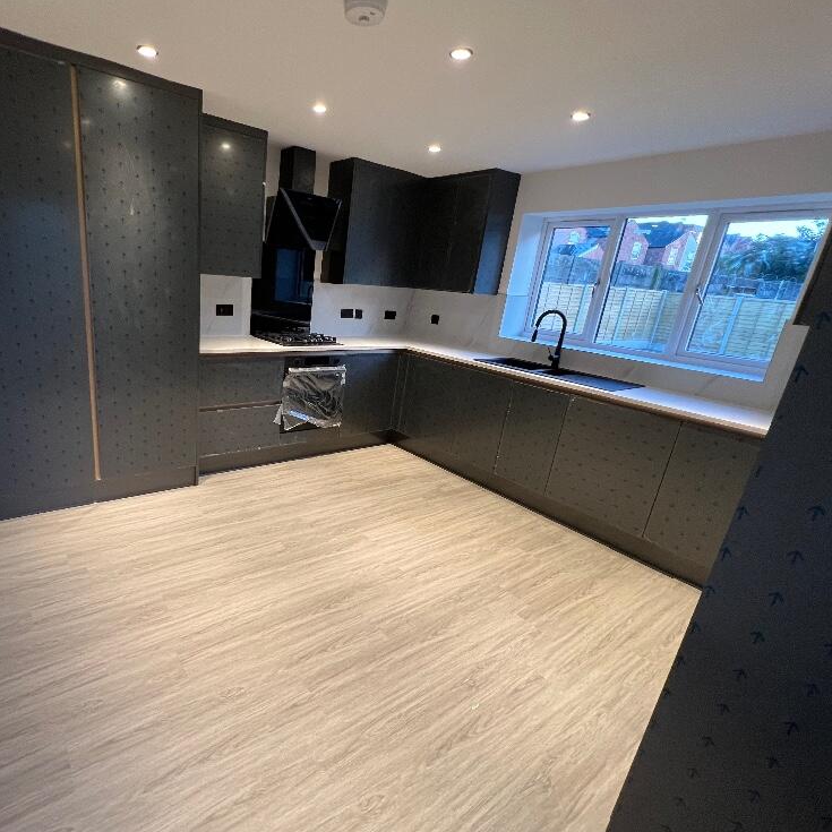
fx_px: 435
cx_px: 307
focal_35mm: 16
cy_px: 424
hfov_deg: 85.5
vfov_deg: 87.4
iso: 200
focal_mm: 1.57
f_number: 1.8
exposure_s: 1/50
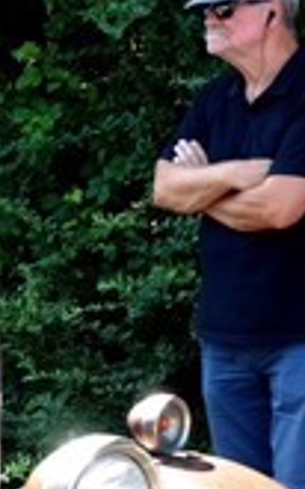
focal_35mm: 182
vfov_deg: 11.5
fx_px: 2423
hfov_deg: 7.1
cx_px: -160
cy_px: 347
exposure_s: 1/250
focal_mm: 18.02
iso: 320
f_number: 4.5
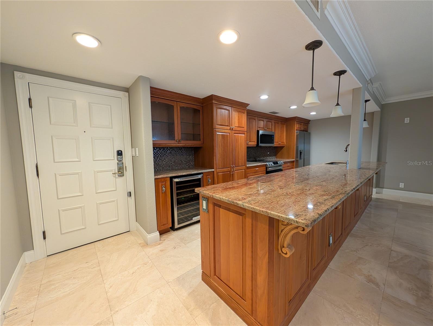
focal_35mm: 12
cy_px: 163
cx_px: 216
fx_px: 150
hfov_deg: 110.5
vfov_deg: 94.6
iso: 161
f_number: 1.7
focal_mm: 2.02
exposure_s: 1/42.9
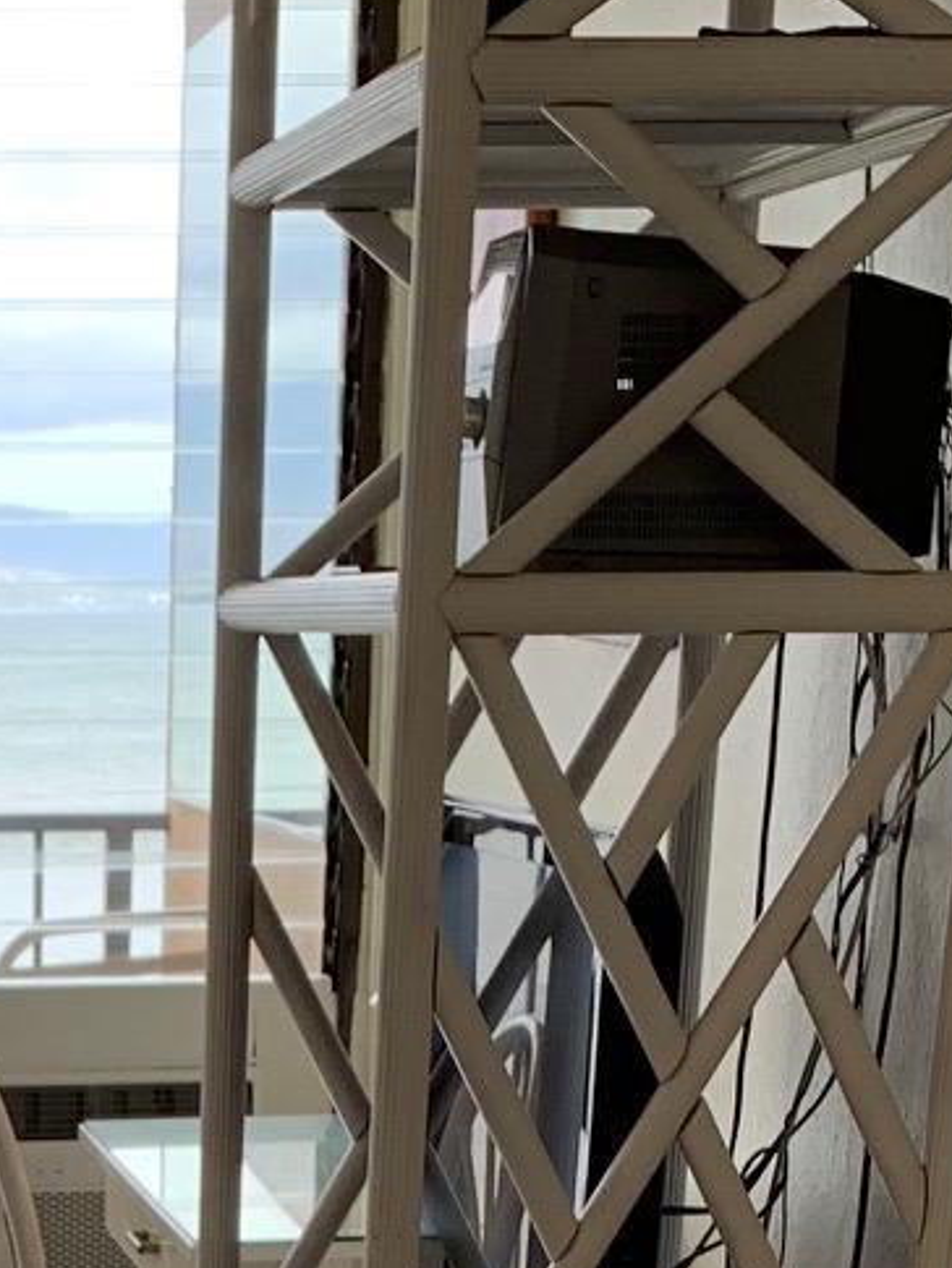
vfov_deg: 15.4
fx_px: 3959
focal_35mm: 108
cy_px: 2348
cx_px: -173
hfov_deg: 13.4
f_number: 1.8
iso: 25
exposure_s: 1/173
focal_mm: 4.25
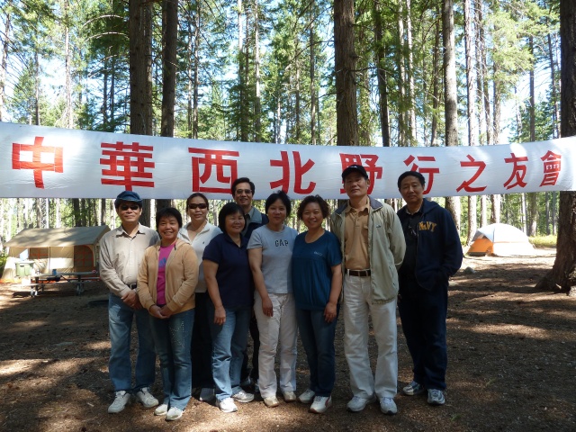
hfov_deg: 69.4
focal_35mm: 25
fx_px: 416
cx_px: 288
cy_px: 216
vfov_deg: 54.9
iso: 80
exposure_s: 1/60
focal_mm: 4.1
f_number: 3.3
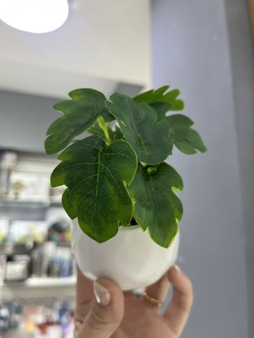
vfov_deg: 67.3
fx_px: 254
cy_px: 169
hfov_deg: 53.1
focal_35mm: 26
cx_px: 127
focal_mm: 5.1
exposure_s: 1/100
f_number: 1.6
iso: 80
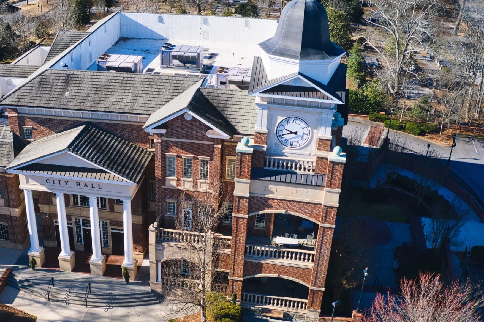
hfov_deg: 41.9
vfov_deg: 28.8
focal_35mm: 46
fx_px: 618
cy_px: 244
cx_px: 145
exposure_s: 1/240
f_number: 5
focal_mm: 10.3
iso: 100
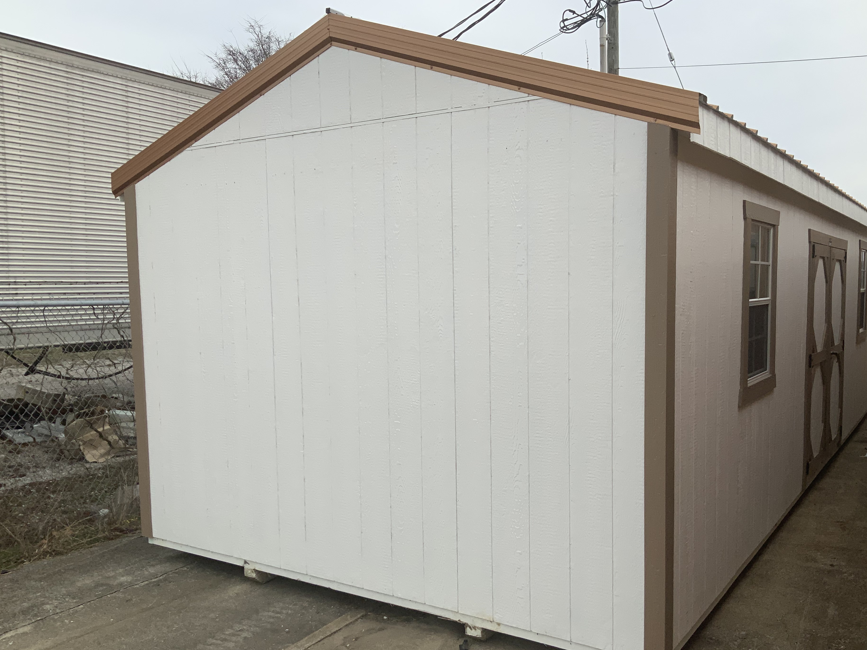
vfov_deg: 44.1
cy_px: 355
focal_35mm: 32
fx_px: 802
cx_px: 474
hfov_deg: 56.7
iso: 16
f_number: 1.8
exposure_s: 1/1912
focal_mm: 3
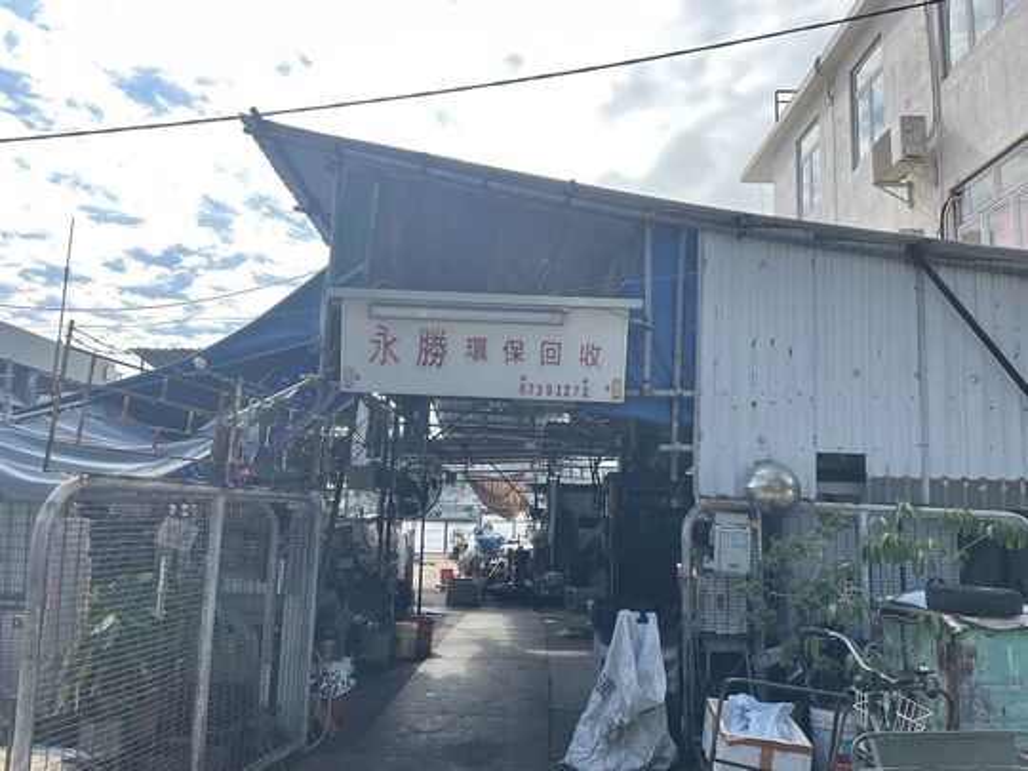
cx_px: 514
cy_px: 386
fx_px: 772
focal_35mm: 26
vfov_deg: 53.1
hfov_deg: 67.3
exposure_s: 1/1435
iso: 32
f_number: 1.6
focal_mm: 4.2
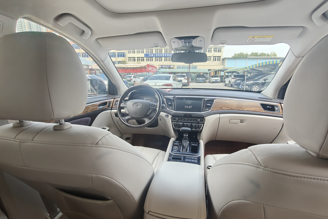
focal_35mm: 16
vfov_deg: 73.7
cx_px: 165
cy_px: 109
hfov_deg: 96.7
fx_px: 146
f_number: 2
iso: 800
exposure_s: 1/180
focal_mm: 2.3
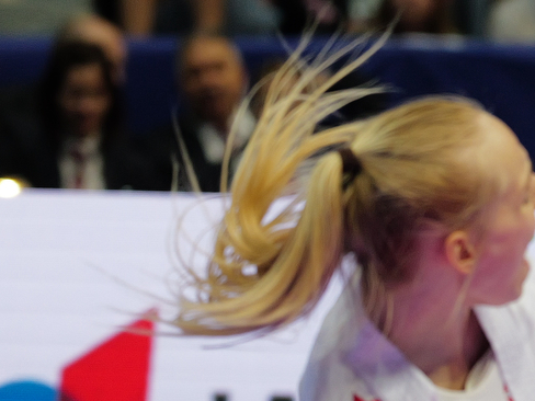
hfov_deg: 3.3
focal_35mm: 595
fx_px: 9196
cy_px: 712
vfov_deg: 2.5
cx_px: 765
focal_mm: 121
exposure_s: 1/1000
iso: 1250
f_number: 2.8
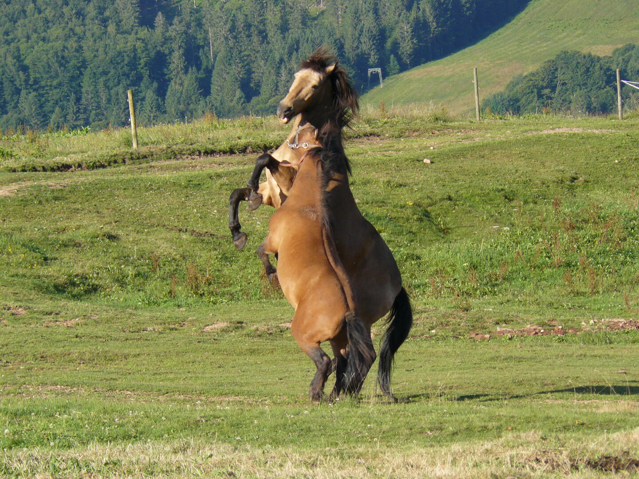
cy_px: 240
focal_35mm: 233
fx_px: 4301
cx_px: 320
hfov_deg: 8.5
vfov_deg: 6.4
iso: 100
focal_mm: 38.9
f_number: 5
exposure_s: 1/250
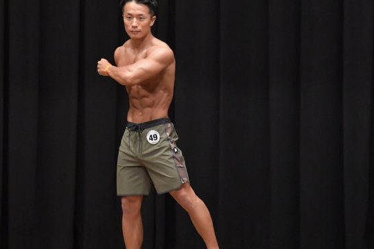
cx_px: 179
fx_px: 3491
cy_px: 131
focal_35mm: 336
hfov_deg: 6.1
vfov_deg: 4.1
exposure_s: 1/400
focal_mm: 160
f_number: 5.6
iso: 6400
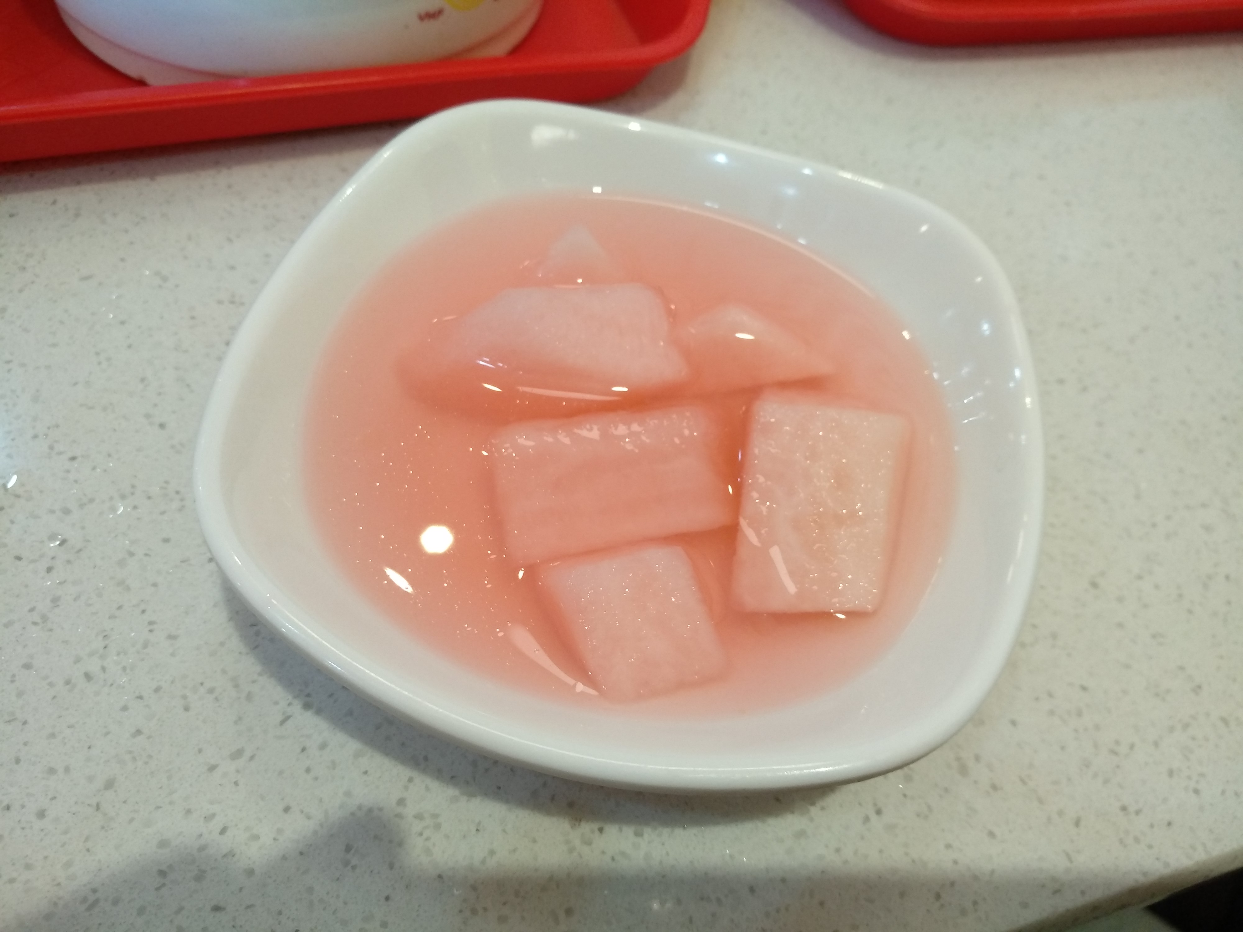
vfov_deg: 61.1
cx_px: 622
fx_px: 790
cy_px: 466
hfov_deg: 76.4
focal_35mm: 22
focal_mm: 3.81
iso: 400
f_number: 2.2
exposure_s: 1/50
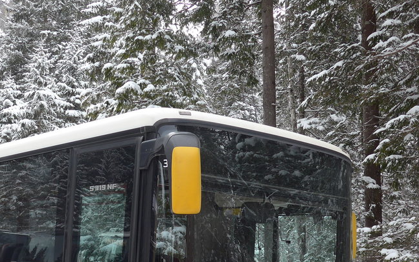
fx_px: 651
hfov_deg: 34.7
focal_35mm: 57
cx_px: 87
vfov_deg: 22.1
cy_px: 244
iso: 80
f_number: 2.8
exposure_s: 1/250
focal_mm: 6
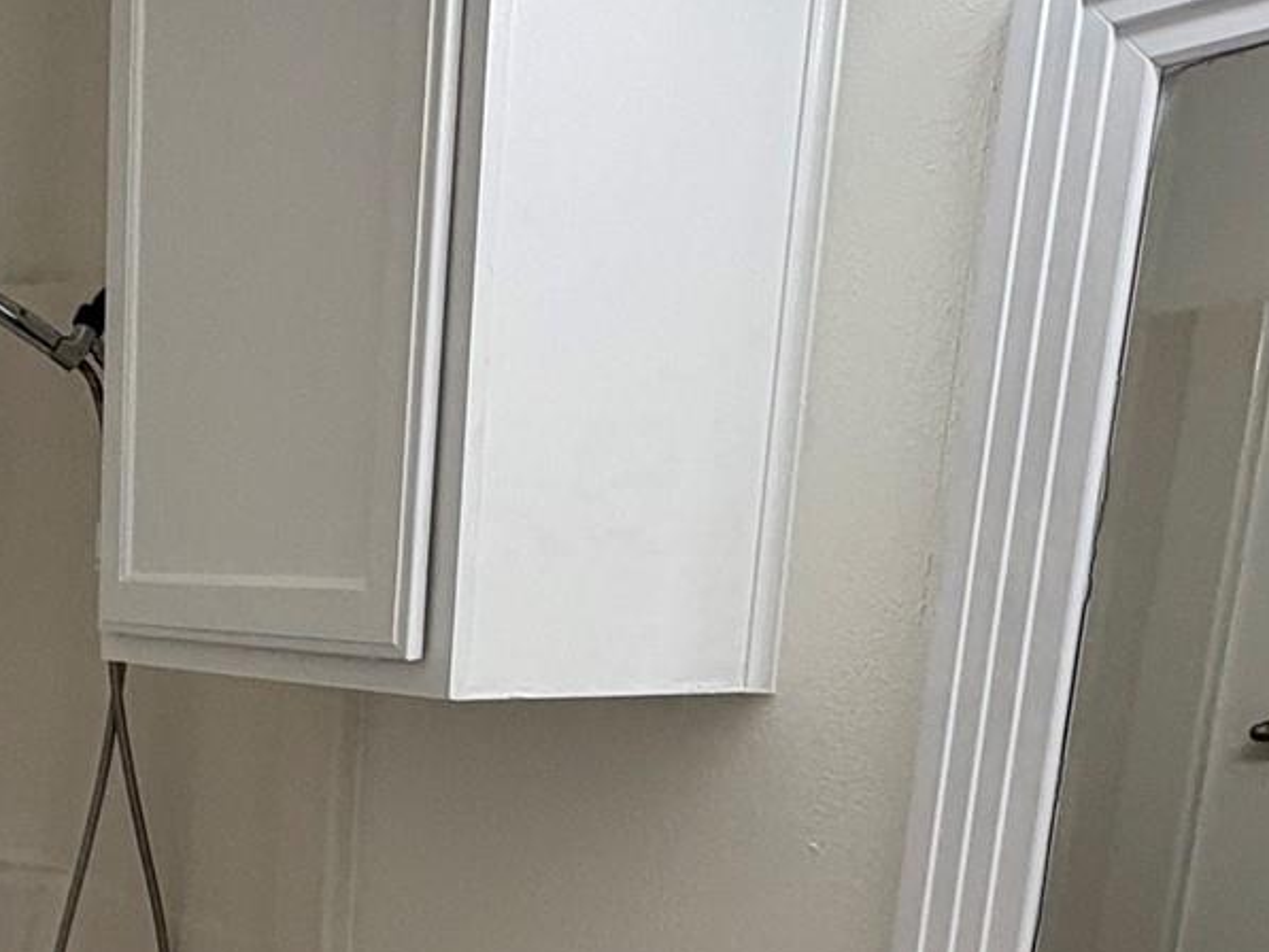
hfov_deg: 36.7
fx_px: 1760
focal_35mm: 48
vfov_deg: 28.2
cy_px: 982
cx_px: 85
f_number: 2.2
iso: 64
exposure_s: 1/120
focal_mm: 2.22
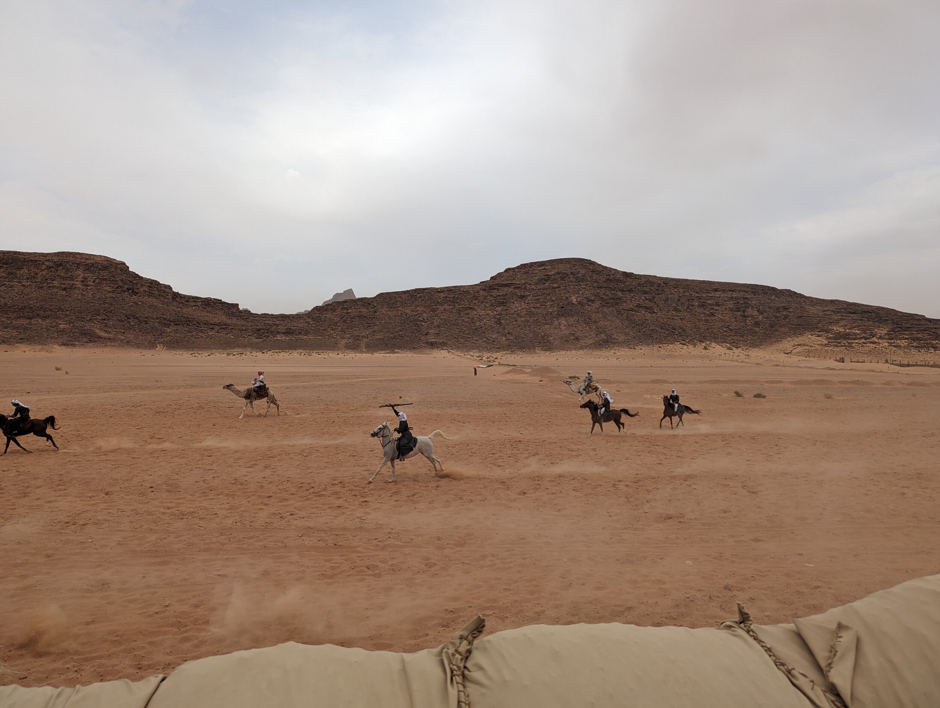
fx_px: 653
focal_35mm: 24
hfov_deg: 71.5
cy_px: 354
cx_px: 470
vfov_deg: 56.9
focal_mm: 6.81
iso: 48
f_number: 1.85
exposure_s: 1/1618
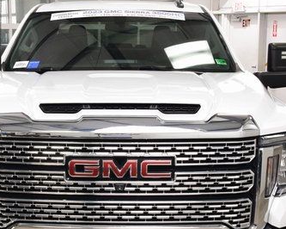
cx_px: 117
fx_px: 550
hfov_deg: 29.1
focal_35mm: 65
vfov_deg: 23.3
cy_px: 164
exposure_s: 1/60
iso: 1100
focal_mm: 24
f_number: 8
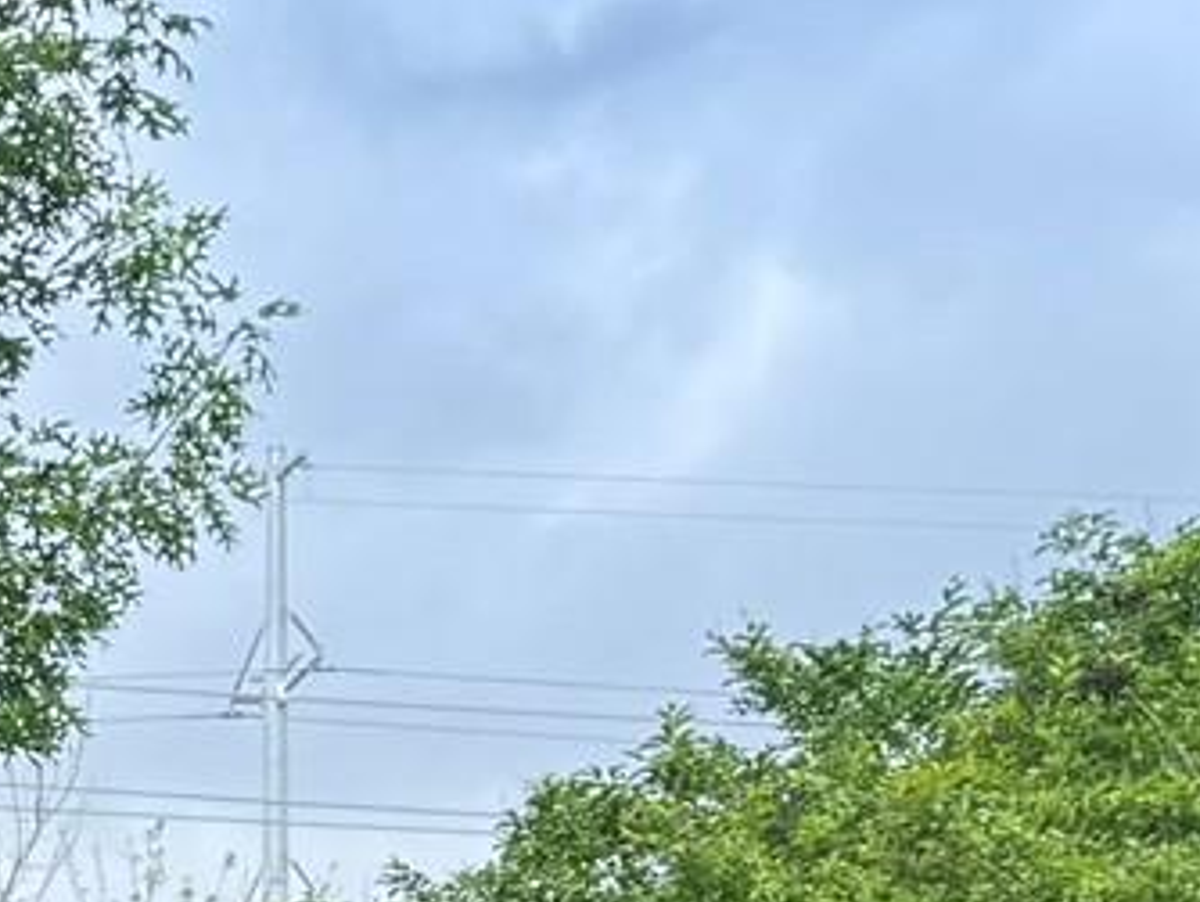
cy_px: 1836
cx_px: -1897
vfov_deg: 9.4
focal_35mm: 147
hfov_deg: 10.9
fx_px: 5100
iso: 100
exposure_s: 1/1410
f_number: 1.78
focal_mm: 6.76
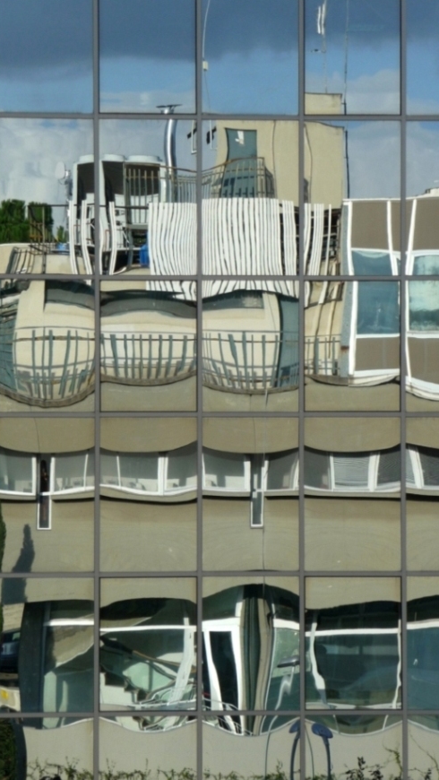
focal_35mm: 155
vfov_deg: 13.9
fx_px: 3205
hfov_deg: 7.8
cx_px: 237
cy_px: 393
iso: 100
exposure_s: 1/320
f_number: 4.8
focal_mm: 24.1
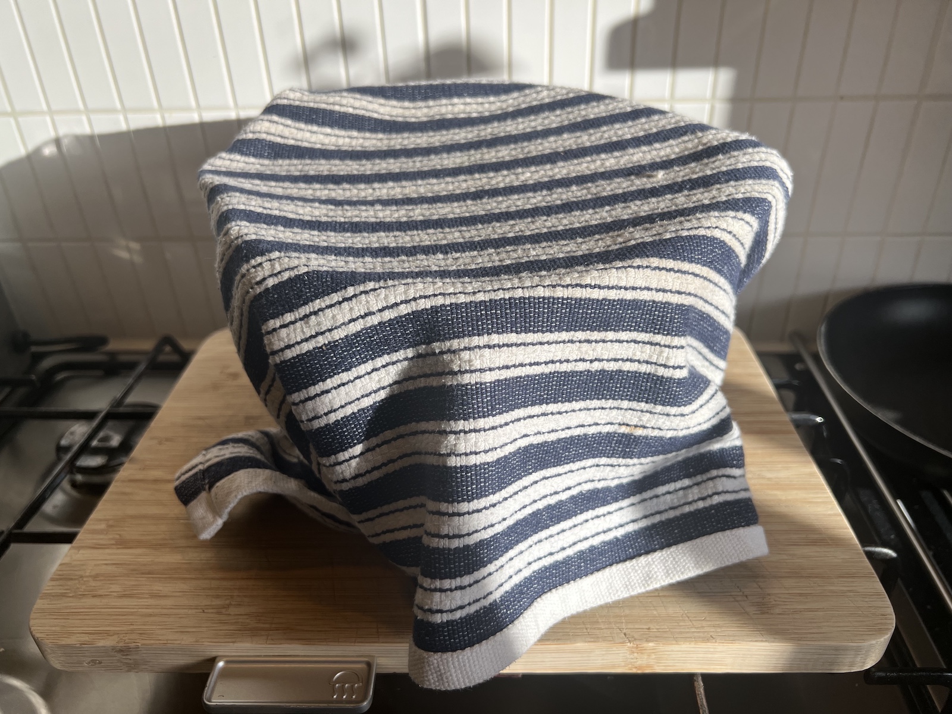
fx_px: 715
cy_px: 357
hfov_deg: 67.3
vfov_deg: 53.1
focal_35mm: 26
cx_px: 476
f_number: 1.5
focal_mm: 5.7
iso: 50
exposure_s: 1/957
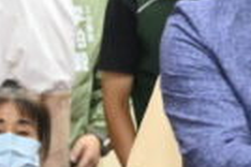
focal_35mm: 319
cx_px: 521
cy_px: 193
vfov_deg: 4.3
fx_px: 2221
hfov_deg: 6.3
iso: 3200
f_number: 5.3
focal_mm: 37
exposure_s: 1/60
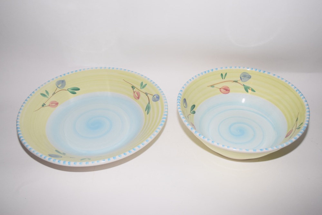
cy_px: 108
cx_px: 161
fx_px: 389
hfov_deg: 45.0
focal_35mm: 44
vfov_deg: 30.9
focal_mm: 29
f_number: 4.2
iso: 360
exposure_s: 1/60
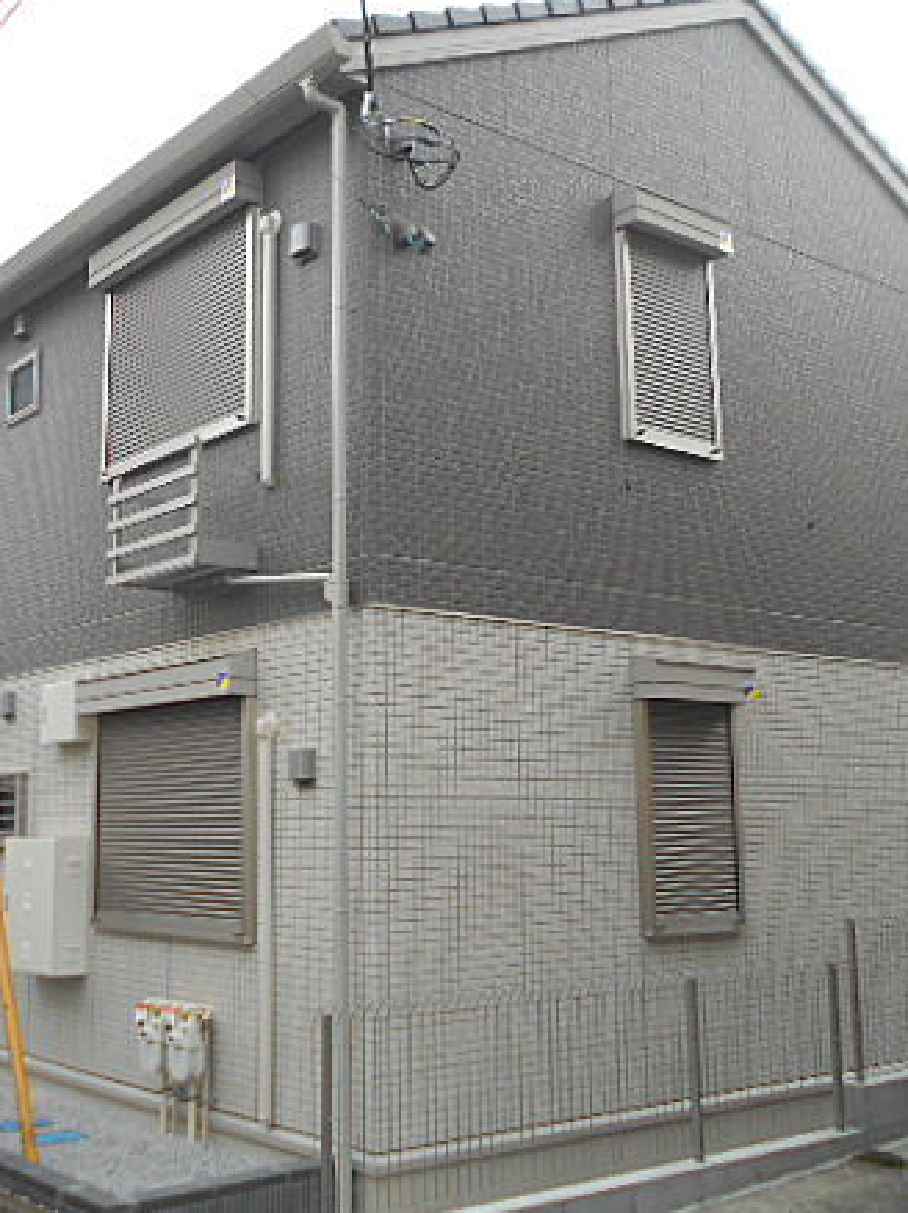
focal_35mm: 38
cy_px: 579
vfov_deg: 49.0
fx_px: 1330
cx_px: 324
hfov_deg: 37.4
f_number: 3.2
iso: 80
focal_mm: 4.6
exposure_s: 1/200
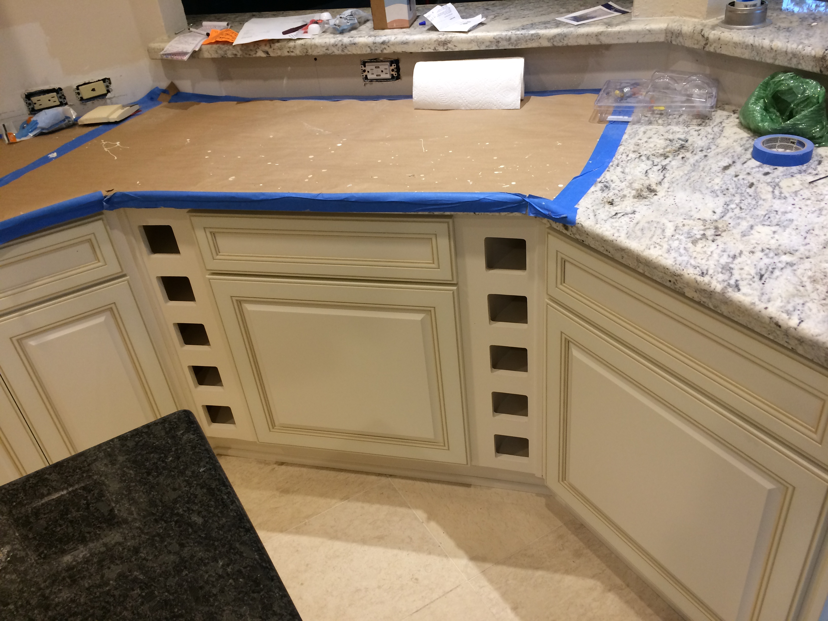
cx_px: 414
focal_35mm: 29
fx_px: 694
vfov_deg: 48.2
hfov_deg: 61.7
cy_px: 310
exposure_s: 1/30
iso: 80
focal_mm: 4.15
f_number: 2.2
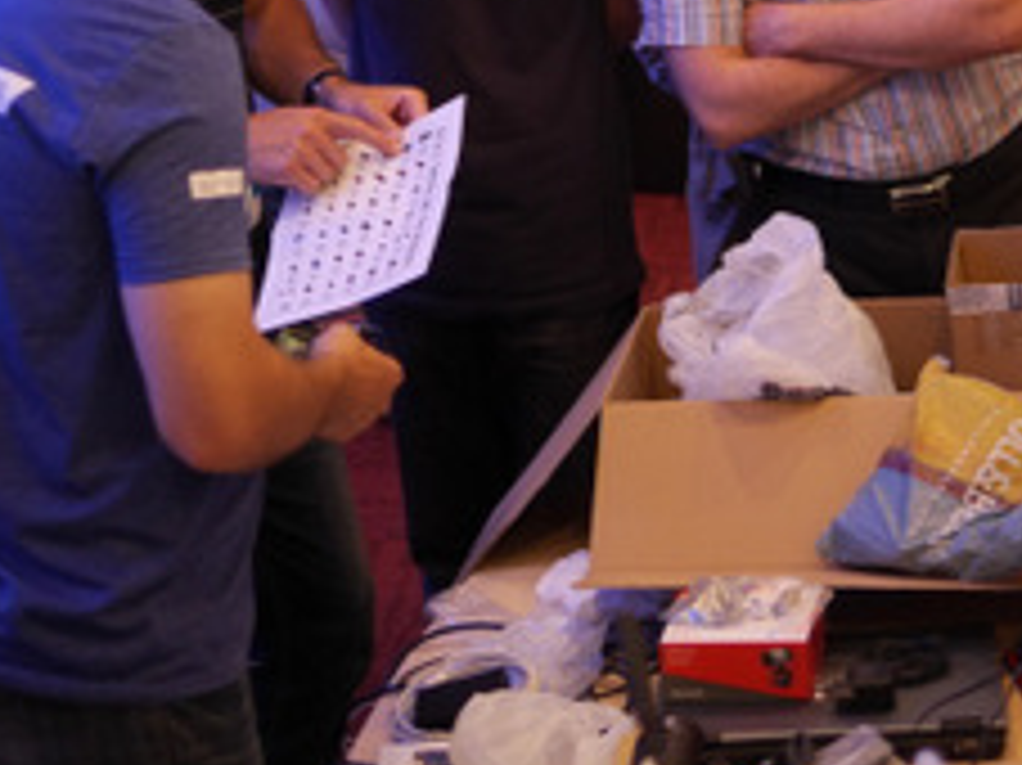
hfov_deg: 17.8
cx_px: 752
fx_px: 3246
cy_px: -56
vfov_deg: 13.2
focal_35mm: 110
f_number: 1.4
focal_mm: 25
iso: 800
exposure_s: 1/60
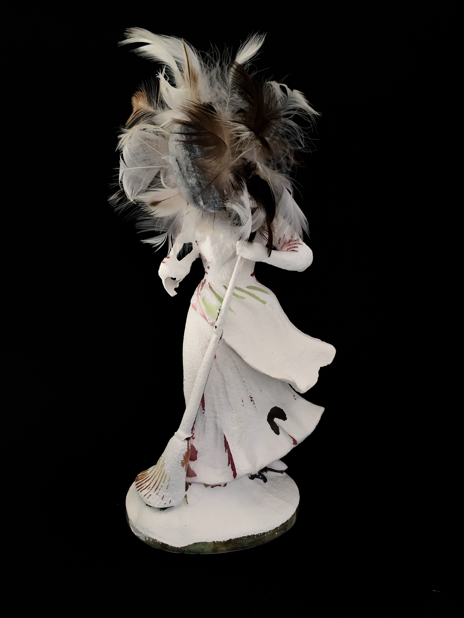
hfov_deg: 48.2
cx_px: 232
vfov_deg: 61.7
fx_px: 518
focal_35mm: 29
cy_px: 309
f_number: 2.2
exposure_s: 1/120
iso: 40
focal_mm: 4.15
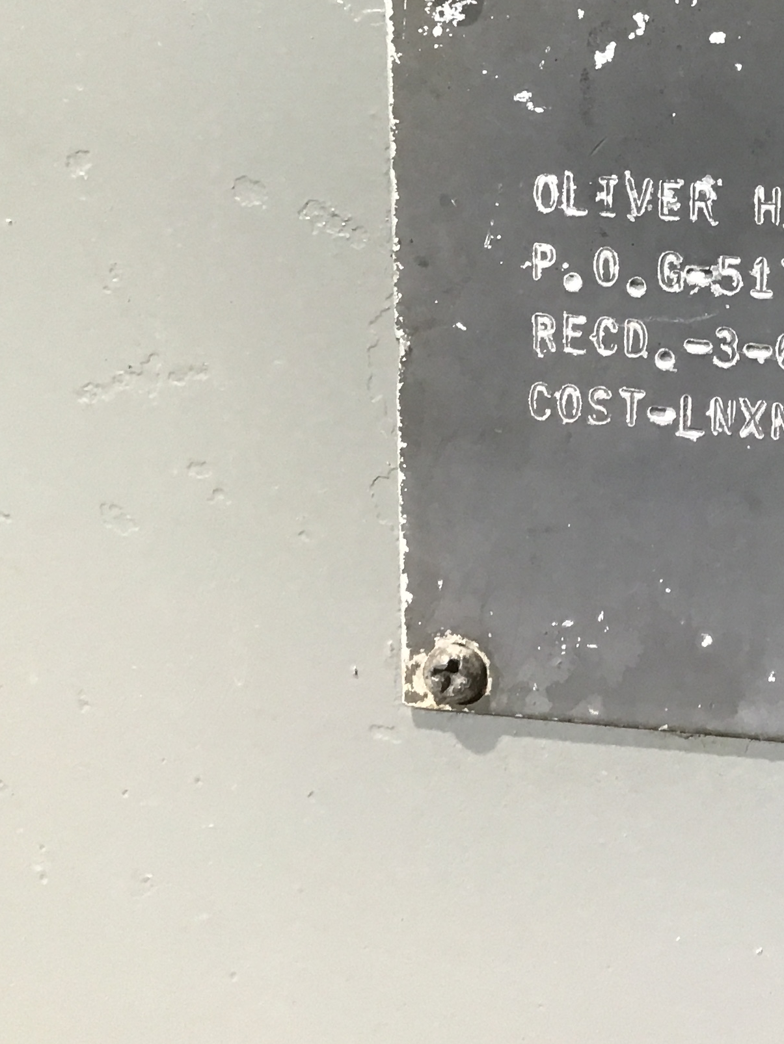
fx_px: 1902
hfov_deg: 22.3
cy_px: 299
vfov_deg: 30.3
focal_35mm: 63
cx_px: 817
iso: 80
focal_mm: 3.3
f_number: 2.4
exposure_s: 1/30
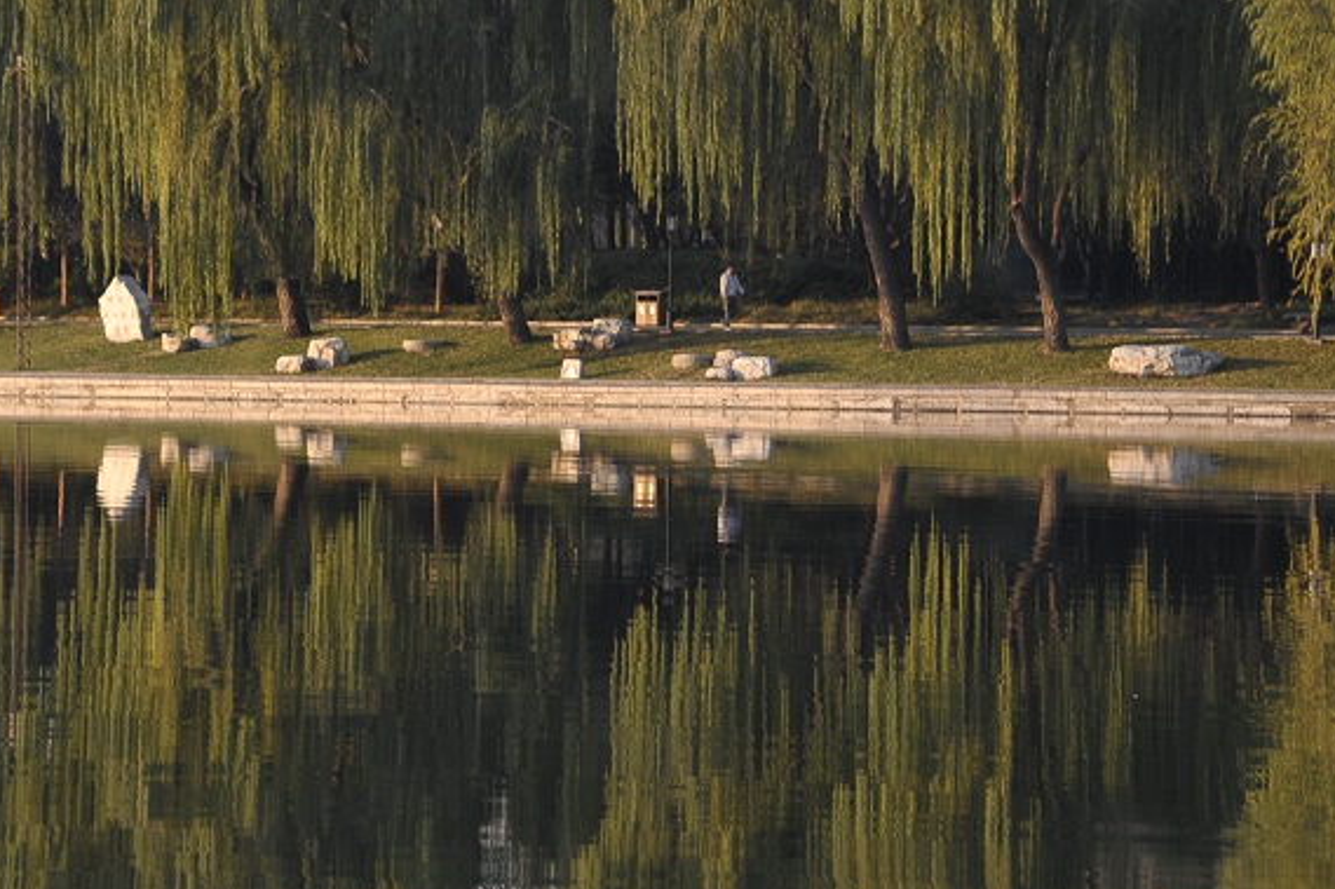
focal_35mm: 256
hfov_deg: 8.0
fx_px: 9490
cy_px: 346
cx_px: 553
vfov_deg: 5.4
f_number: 11
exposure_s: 1/50
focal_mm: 180
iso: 200
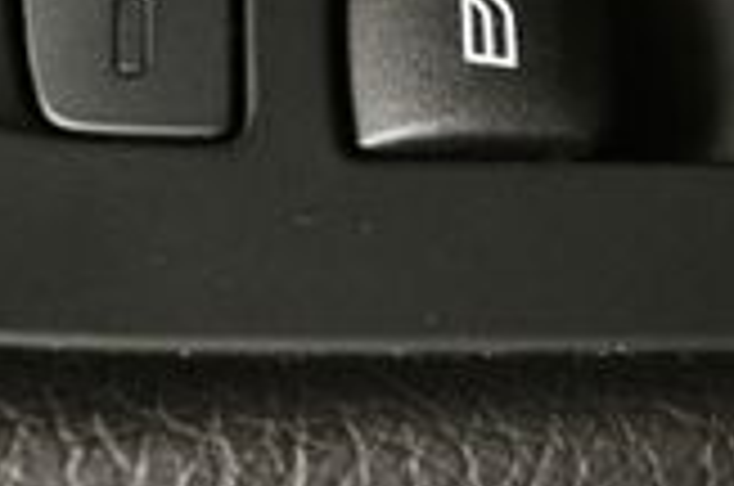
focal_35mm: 169
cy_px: -32
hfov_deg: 12.0
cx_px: 743
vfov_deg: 8.0
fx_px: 3439
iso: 100
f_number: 4.5
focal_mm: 29
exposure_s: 1/160
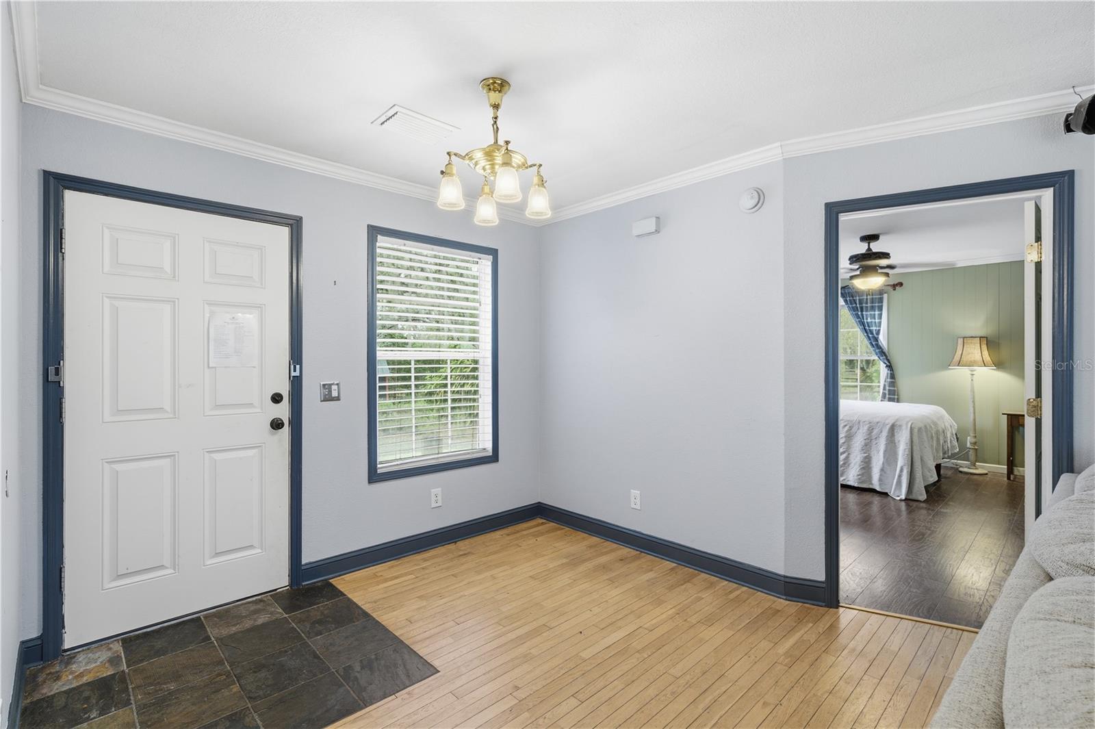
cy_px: 364
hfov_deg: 93.3
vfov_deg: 70.4
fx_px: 517
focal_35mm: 17
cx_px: 548
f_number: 8
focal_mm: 17
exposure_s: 1/200
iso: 400
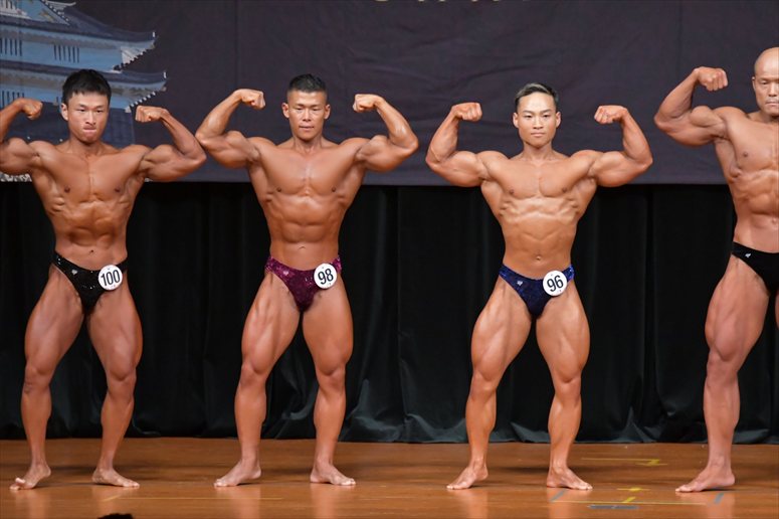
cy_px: 260
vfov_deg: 4.8
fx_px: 6164
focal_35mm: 285
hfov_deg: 7.2
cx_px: 390
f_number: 5.6
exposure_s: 1/400
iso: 5000
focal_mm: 190
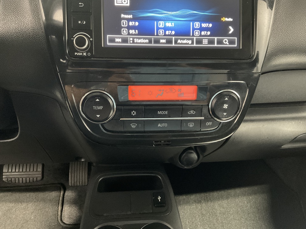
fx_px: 256
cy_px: 114
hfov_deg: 61.7
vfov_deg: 48.2
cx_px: 153
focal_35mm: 29
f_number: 1.8
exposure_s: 1/30
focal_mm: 3
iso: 640
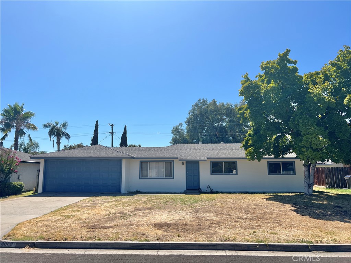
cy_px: 132
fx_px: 264
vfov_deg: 53.1
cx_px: 176
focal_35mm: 26
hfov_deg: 67.3
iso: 50
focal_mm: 5.7
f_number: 1.5
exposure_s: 1/6211
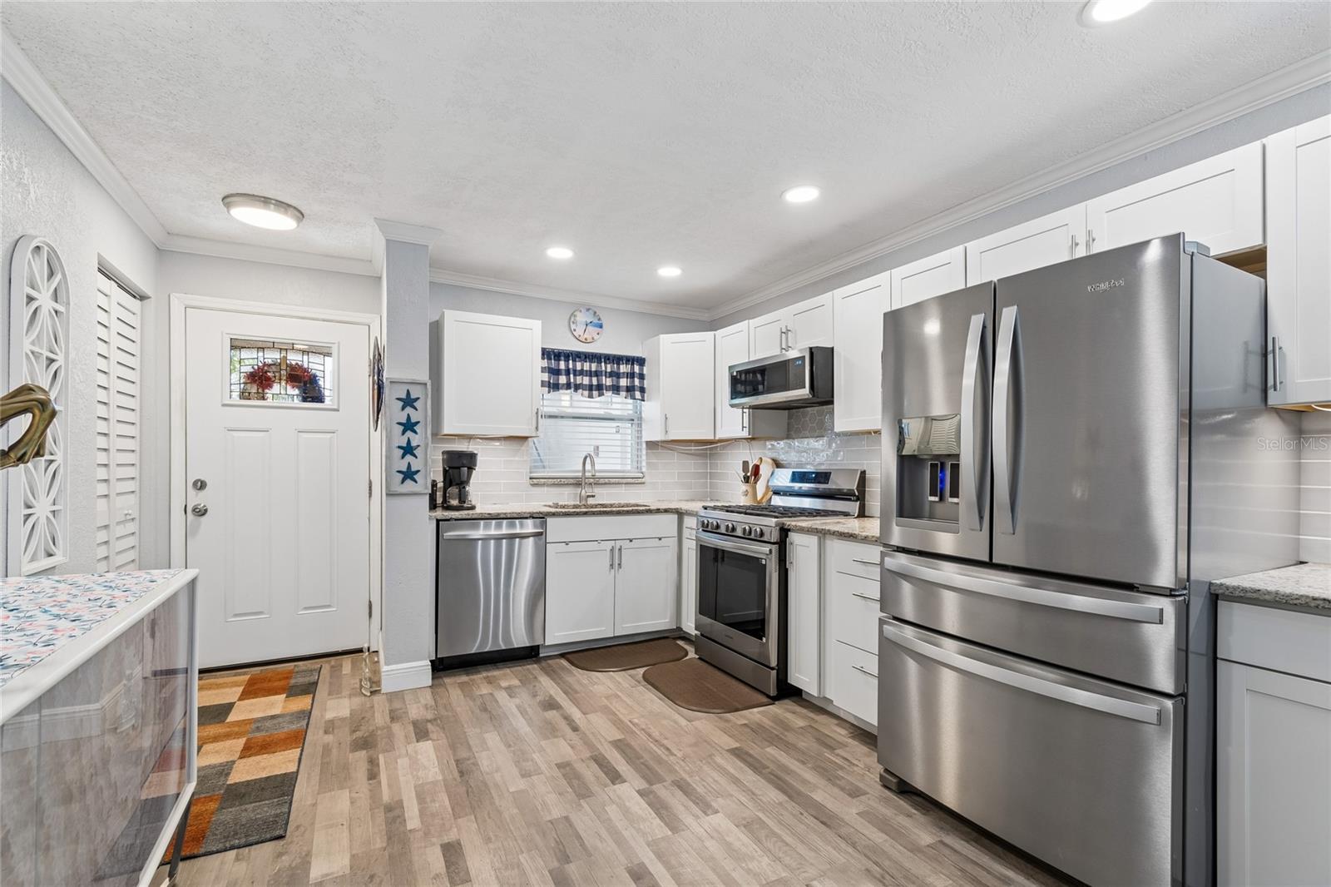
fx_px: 554
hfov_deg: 100.4
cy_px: 444
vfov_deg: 77.3
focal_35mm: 15
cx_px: 666
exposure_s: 1/25
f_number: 7.1
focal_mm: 10
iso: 100
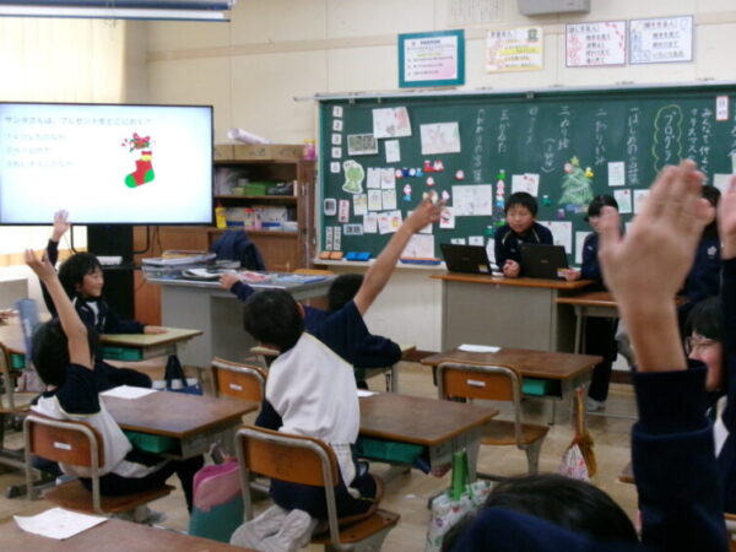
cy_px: 276
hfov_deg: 36.2
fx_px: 1127
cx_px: 368
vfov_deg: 27.5
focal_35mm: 53
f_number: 4.9
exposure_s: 1/70
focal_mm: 9.5
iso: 800
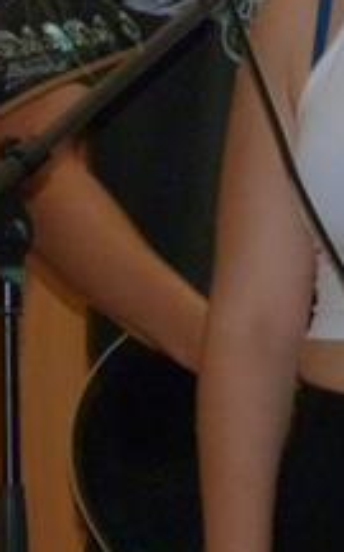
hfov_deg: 2.9
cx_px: 46
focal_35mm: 457
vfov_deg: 4.6
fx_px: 6878
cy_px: 51
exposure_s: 1/4
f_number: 3.7
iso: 400
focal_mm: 26.3
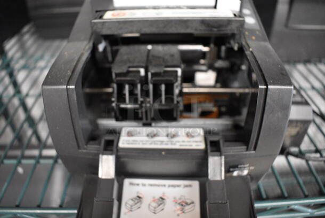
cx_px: 162
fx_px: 244
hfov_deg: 67.3
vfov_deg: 48.0
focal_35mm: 27
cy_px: 109
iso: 2800
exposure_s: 1/60
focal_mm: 18
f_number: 4
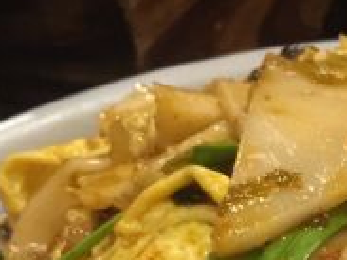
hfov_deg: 17.3
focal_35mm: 111
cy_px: 492
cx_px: 353
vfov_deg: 12.1
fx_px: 1112
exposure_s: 1/8
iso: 125
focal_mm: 4.15
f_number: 2.2
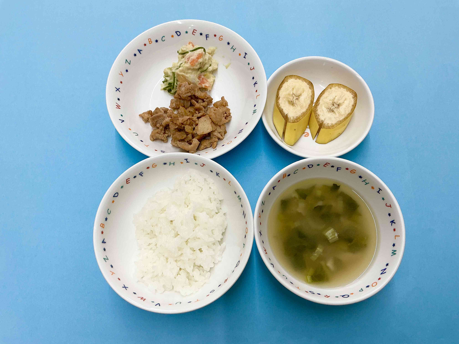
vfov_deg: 48.2
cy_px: 172
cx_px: 230
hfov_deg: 61.7
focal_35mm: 29
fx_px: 385
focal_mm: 3
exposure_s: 1/120
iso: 40
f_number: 1.8
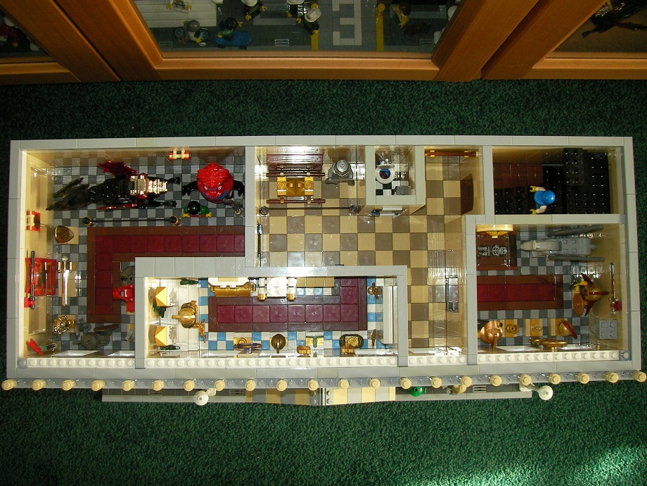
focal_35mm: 38
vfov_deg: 37.7
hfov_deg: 49.0
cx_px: 324
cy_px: 243
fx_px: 710
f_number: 3.3
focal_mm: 6.3
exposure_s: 1/30
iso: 100
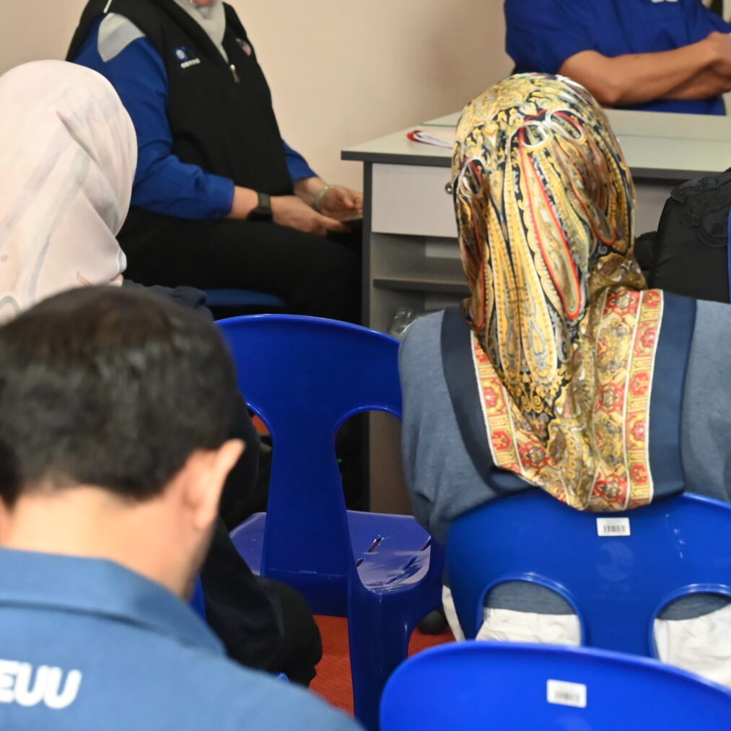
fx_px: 4205
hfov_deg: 9.9
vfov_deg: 9.9
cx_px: 470
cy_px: 286
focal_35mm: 176
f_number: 5
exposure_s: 1/160
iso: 4500
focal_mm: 70
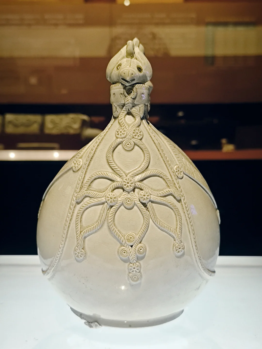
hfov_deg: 32.9
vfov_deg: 42.9
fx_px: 444
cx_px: 131
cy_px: 174
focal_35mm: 44
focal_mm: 6.14
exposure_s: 1/120
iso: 400
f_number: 1.65
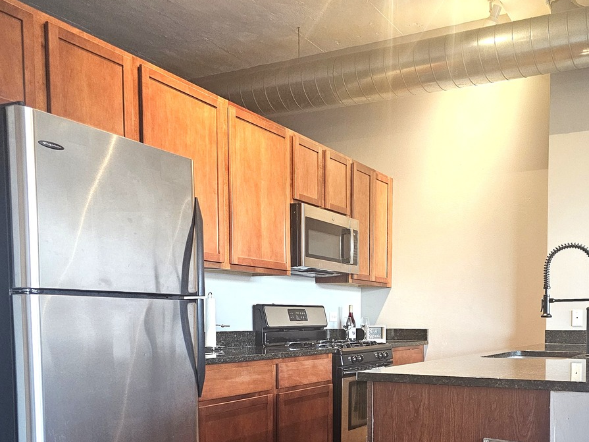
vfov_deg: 37.4
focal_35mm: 37
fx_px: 629
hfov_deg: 49.3
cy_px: 348
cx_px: 390
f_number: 1.7
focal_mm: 6.3
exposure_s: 1/120
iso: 800
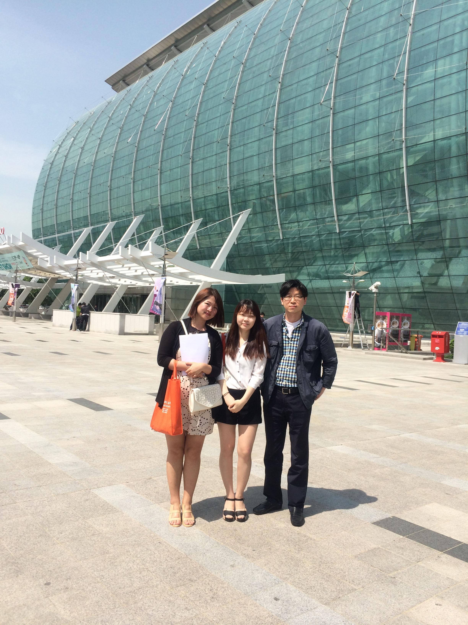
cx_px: 234
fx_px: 541
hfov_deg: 46.8
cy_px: 312
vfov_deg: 60.0
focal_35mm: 30
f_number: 2.2
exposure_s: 1/2053
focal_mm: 4.12
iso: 32
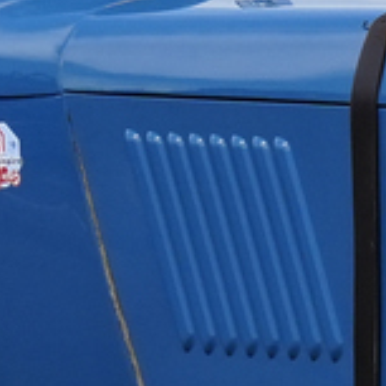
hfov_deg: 1.7
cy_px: -15
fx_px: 13156
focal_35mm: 1043
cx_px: 727
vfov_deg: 1.7
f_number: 6.3
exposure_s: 1/4000
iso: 1000
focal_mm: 117.2
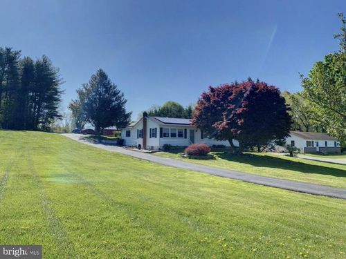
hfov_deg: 67.3
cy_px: 130
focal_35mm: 26
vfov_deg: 53.1
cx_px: 173
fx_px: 260
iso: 32
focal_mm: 4.25
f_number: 1.8
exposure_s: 1/3300
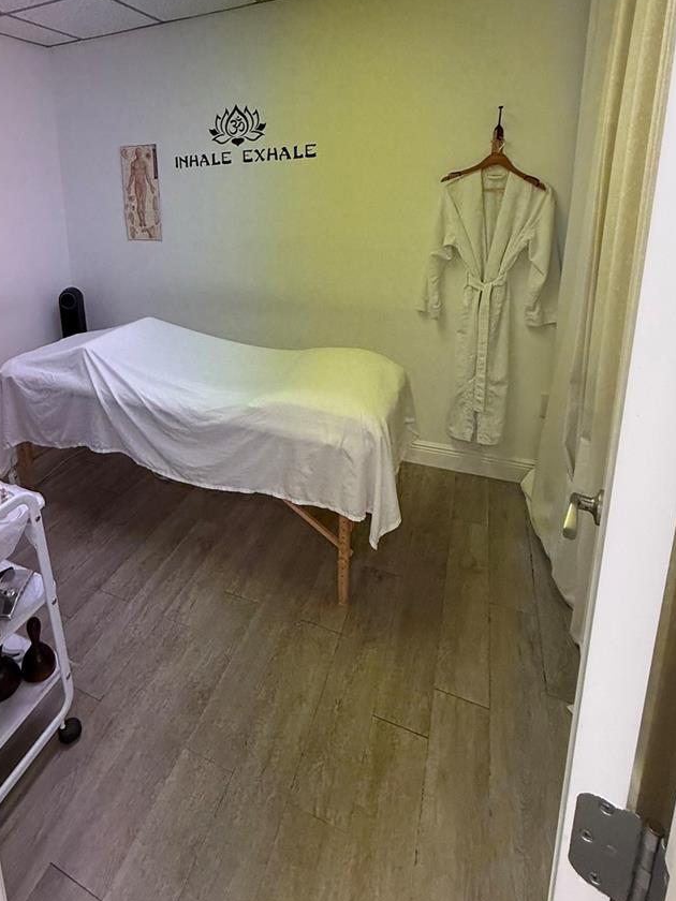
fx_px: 521
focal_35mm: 20
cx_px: 217
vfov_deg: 79.2
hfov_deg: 64.0
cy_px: 304
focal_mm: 2.22
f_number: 2.2
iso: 320
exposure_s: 1/90
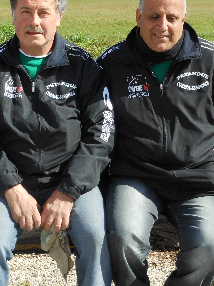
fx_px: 808
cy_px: 164
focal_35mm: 98
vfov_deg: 20.0
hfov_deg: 14.9
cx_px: 27
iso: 80
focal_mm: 9.6
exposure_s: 1/320
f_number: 4.9
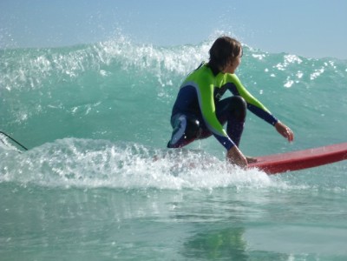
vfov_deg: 13.7
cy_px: 130
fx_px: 1083
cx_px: 174
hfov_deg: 18.2
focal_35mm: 108
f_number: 5.7
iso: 100
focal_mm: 19.2
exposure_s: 1/500
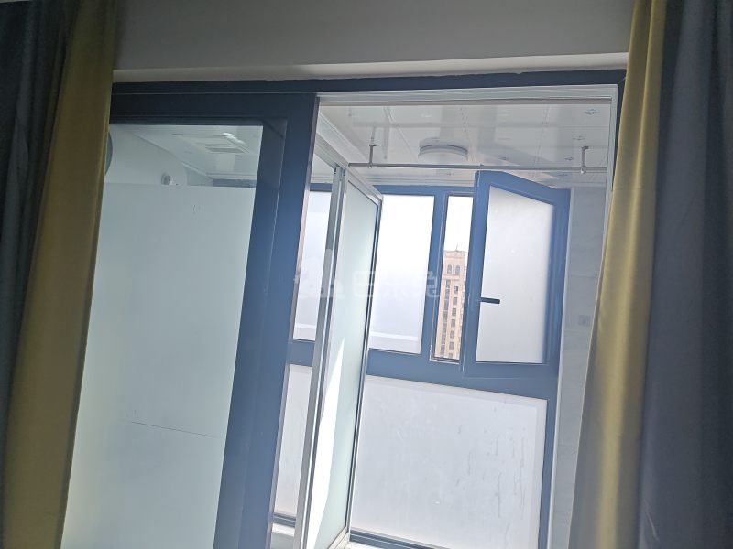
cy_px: 274
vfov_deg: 58.9
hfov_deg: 73.9
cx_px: 366
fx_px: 487
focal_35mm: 23
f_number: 1.88
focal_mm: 5.56
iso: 71
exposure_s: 1/622
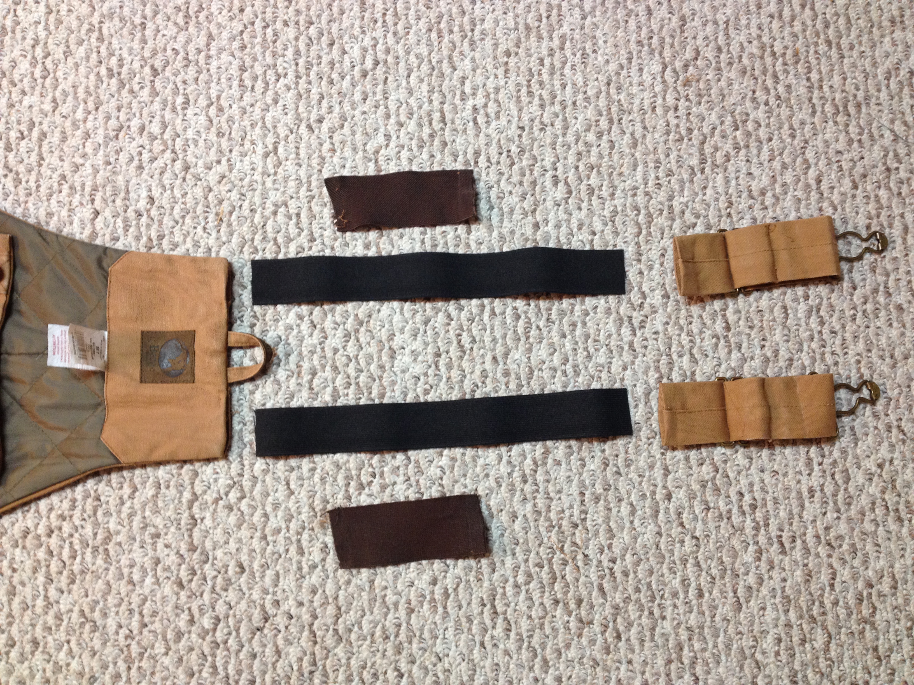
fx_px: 924
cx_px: 457
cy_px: 342
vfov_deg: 40.7
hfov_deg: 52.6
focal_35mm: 35
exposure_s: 1/20
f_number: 2.4
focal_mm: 4.28
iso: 160
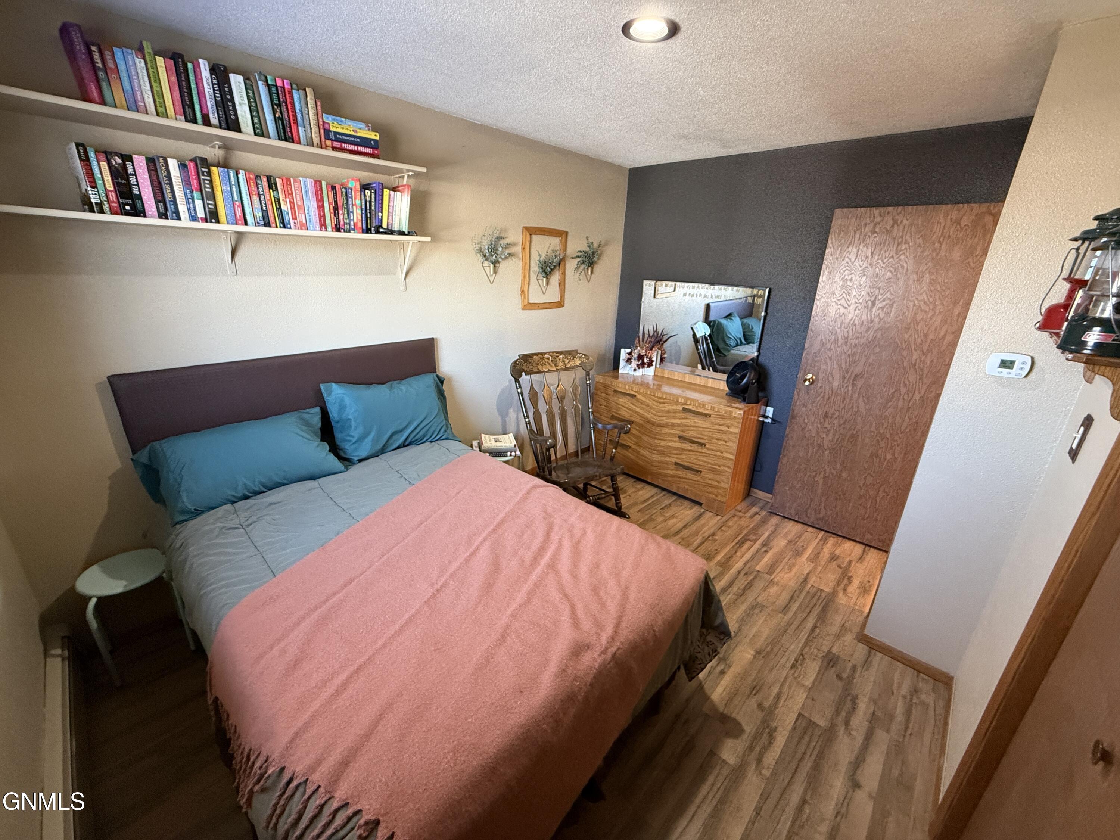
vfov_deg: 85.7
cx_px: 560
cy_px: 420
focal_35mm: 14
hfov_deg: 102.1
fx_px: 453
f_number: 2.2
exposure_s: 1/60
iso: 500
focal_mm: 2.22
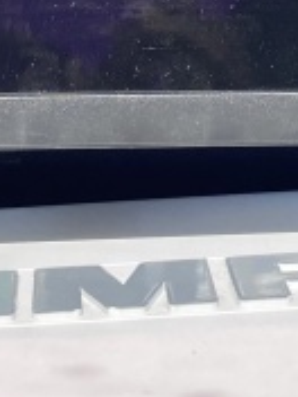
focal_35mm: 163
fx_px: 1871
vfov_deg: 11.7
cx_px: 334
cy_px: -149
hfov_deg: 9.0
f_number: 1.8
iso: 20
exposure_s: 1/457
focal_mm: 3.99
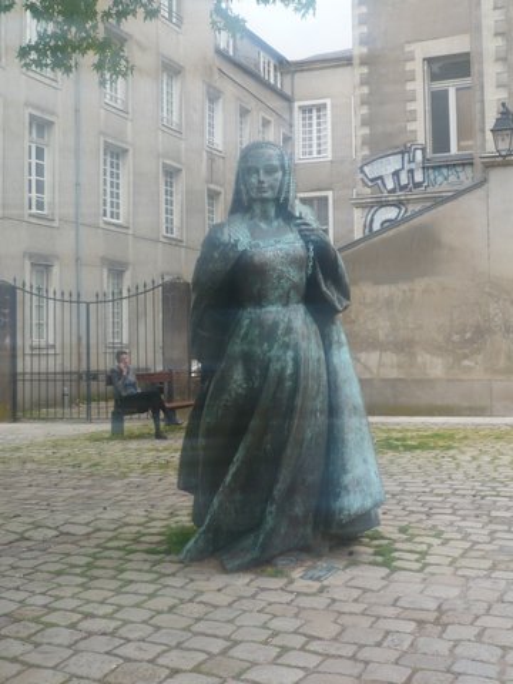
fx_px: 850
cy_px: 342
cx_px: 256
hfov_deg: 33.6
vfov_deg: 43.9
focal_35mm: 43
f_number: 3.4
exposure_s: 1/200
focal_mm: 7
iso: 100
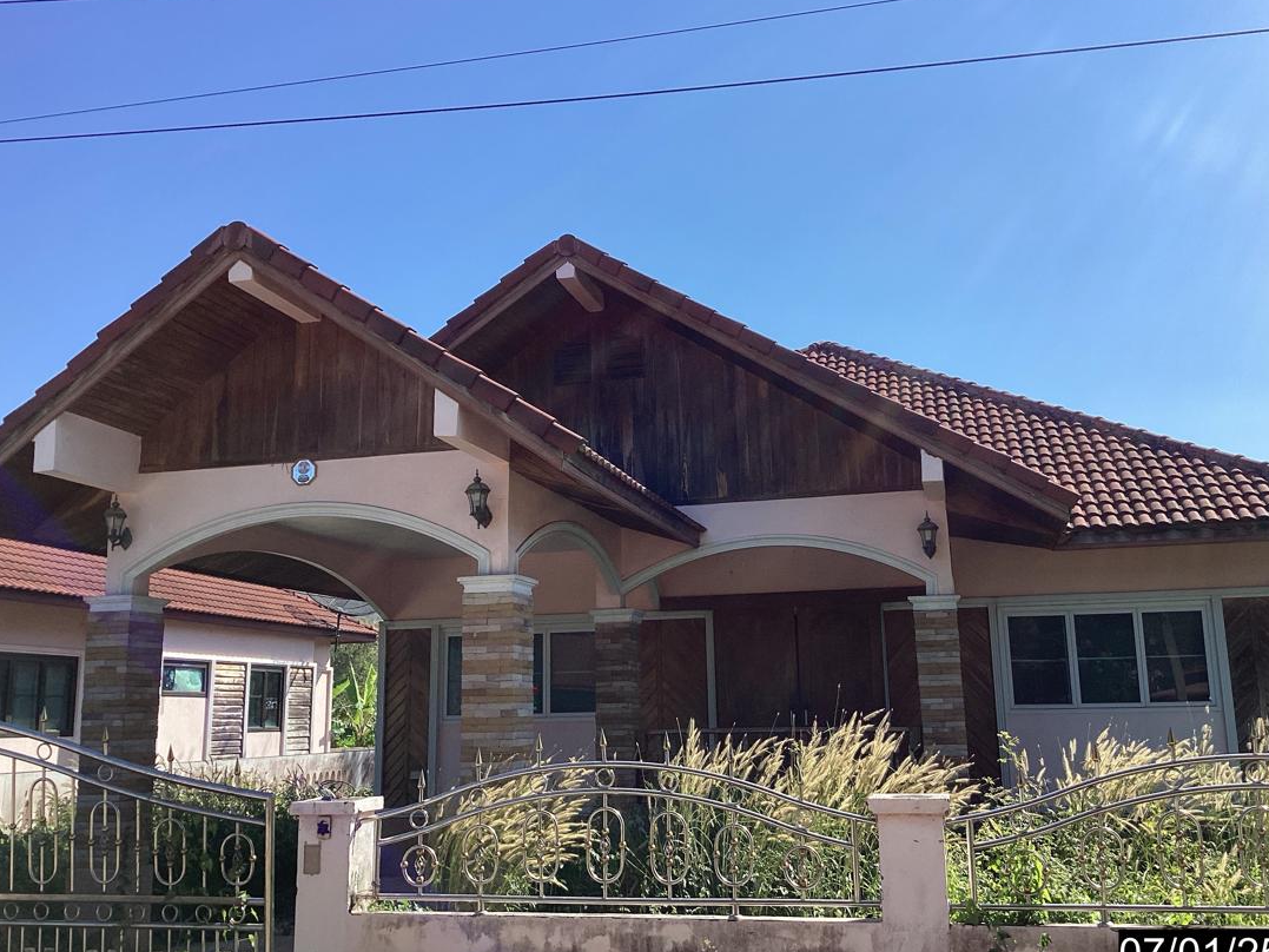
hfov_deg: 55.3
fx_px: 1210
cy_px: 470
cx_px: 655
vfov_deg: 43.0
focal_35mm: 33
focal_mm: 3.3
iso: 25
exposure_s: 1/1456
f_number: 2.4
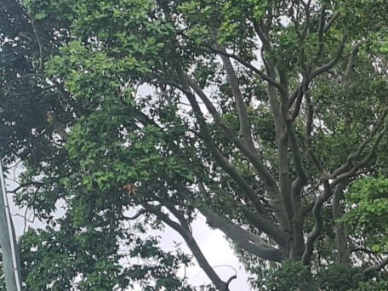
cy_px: 317
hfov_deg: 13.3
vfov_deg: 10.1
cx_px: 396
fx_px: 1636
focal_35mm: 146
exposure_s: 1/1744
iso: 50
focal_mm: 5.4
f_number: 1.8
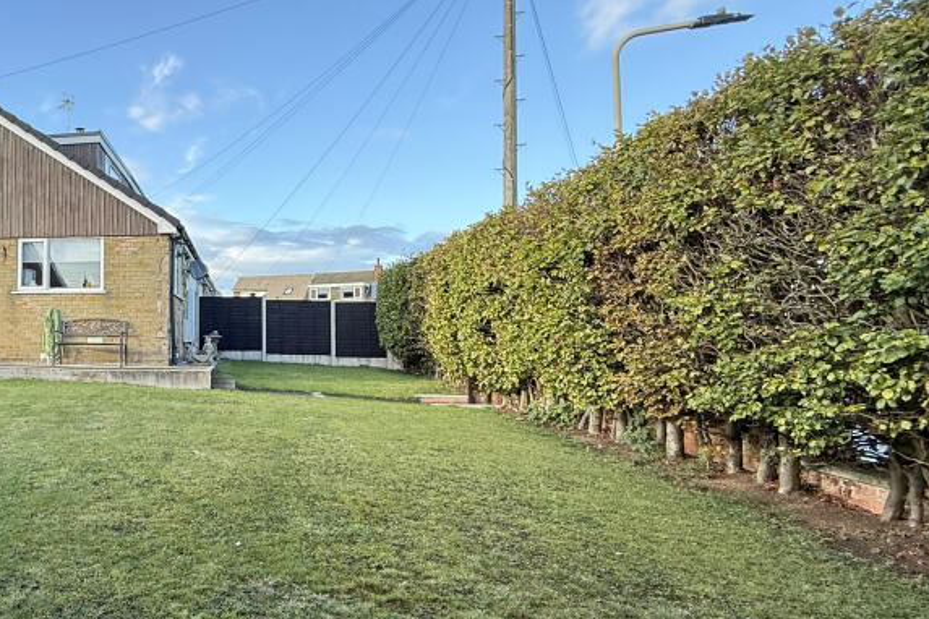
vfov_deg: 49.6
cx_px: 139
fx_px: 671
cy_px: 310
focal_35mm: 26
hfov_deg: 61.4
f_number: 2.2
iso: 64
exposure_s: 1/112
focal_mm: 2.22
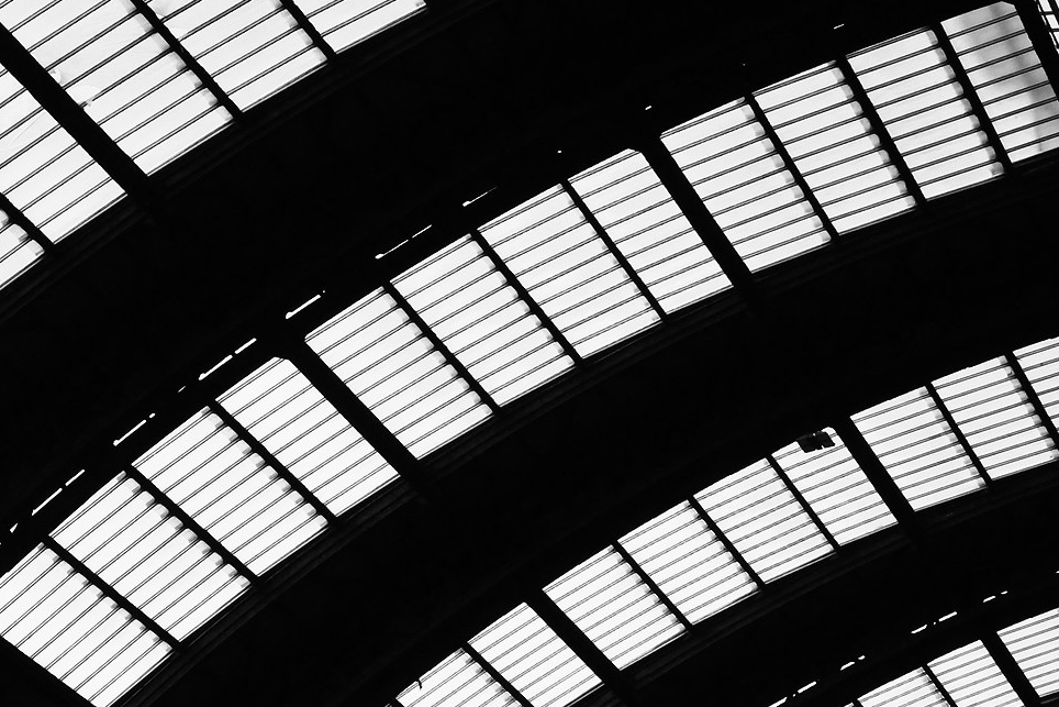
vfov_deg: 11.7
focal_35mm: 117
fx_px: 3442
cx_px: 73
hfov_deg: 17.2
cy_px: 516
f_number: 6.4
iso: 3200
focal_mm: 31.5
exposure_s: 1/400
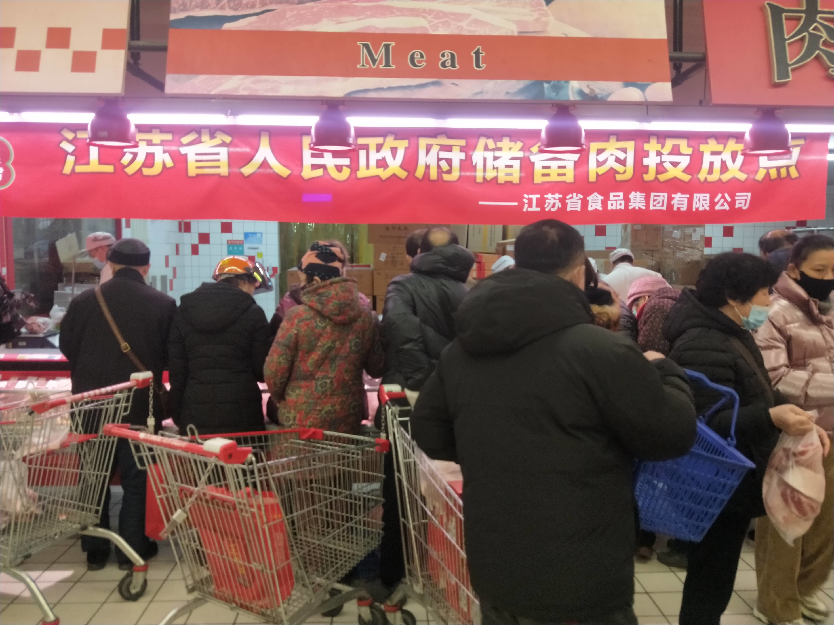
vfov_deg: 54.9
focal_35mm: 25
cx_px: 417
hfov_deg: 69.4
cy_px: 312
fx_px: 602
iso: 103
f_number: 1.7
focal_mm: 4.27
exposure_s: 1/50
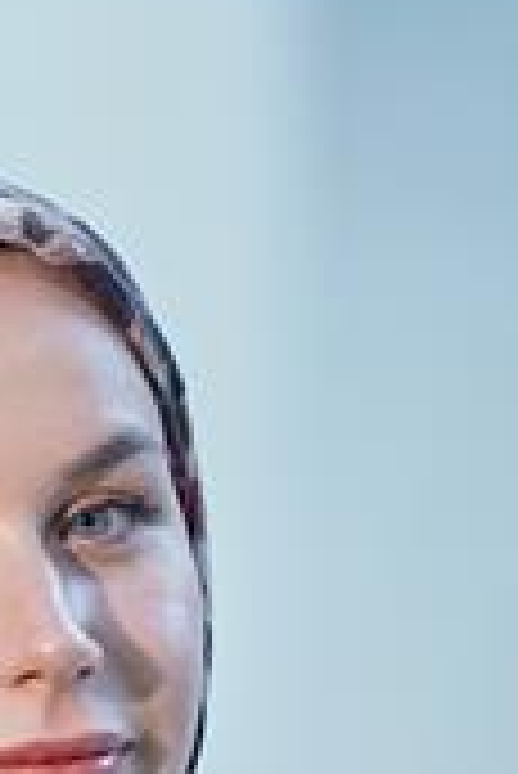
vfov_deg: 5.8
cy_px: 981
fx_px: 7538
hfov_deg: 3.9
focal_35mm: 350
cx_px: -95
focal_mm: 130
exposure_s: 1/200
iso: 640
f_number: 3.5
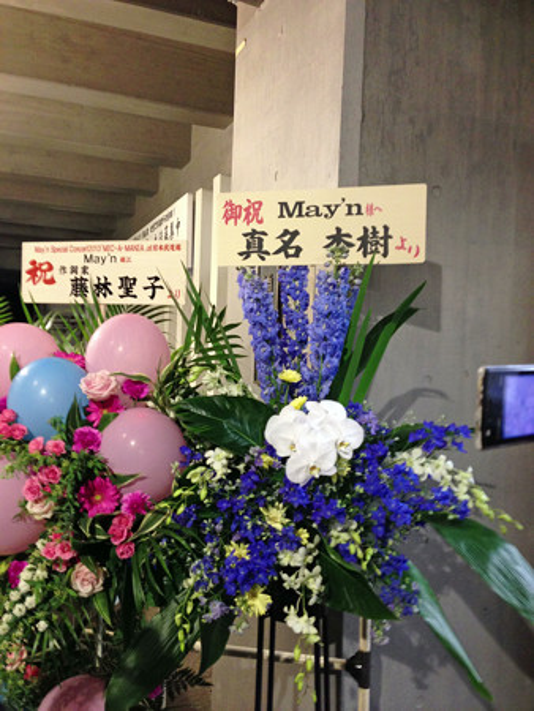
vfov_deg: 55.3
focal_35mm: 33
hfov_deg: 43.0
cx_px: 267
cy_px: 356
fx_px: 678
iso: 200
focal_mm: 4.13
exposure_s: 1/20
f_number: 2.4
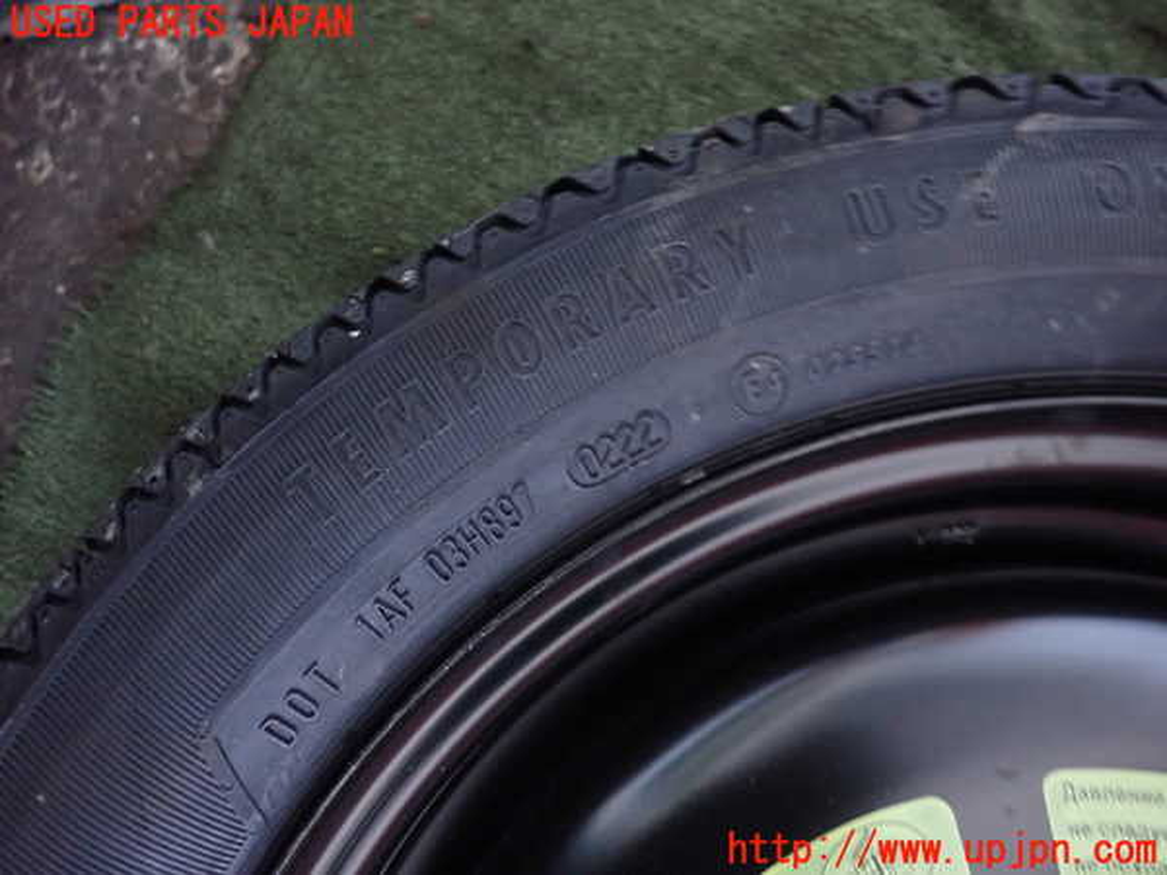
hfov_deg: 69.4
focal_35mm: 25
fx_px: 843
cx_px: 584
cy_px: 438
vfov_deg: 54.9
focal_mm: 4.5
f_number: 2
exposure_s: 1/30
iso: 640
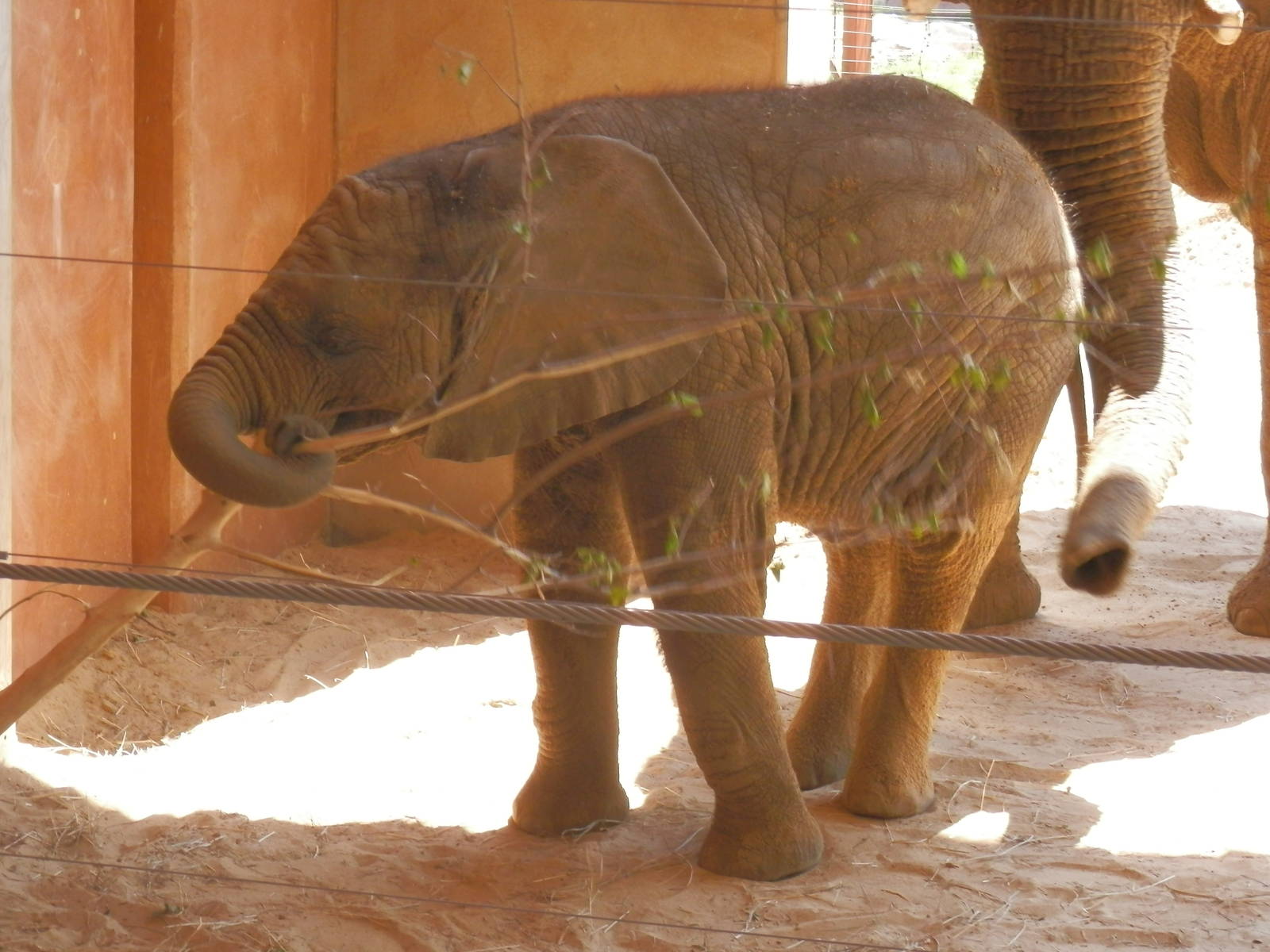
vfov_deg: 16.8
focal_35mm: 88
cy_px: 476
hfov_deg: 22.3
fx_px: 3229
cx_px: 635
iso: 200
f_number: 4.8
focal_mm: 15.8
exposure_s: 1/100
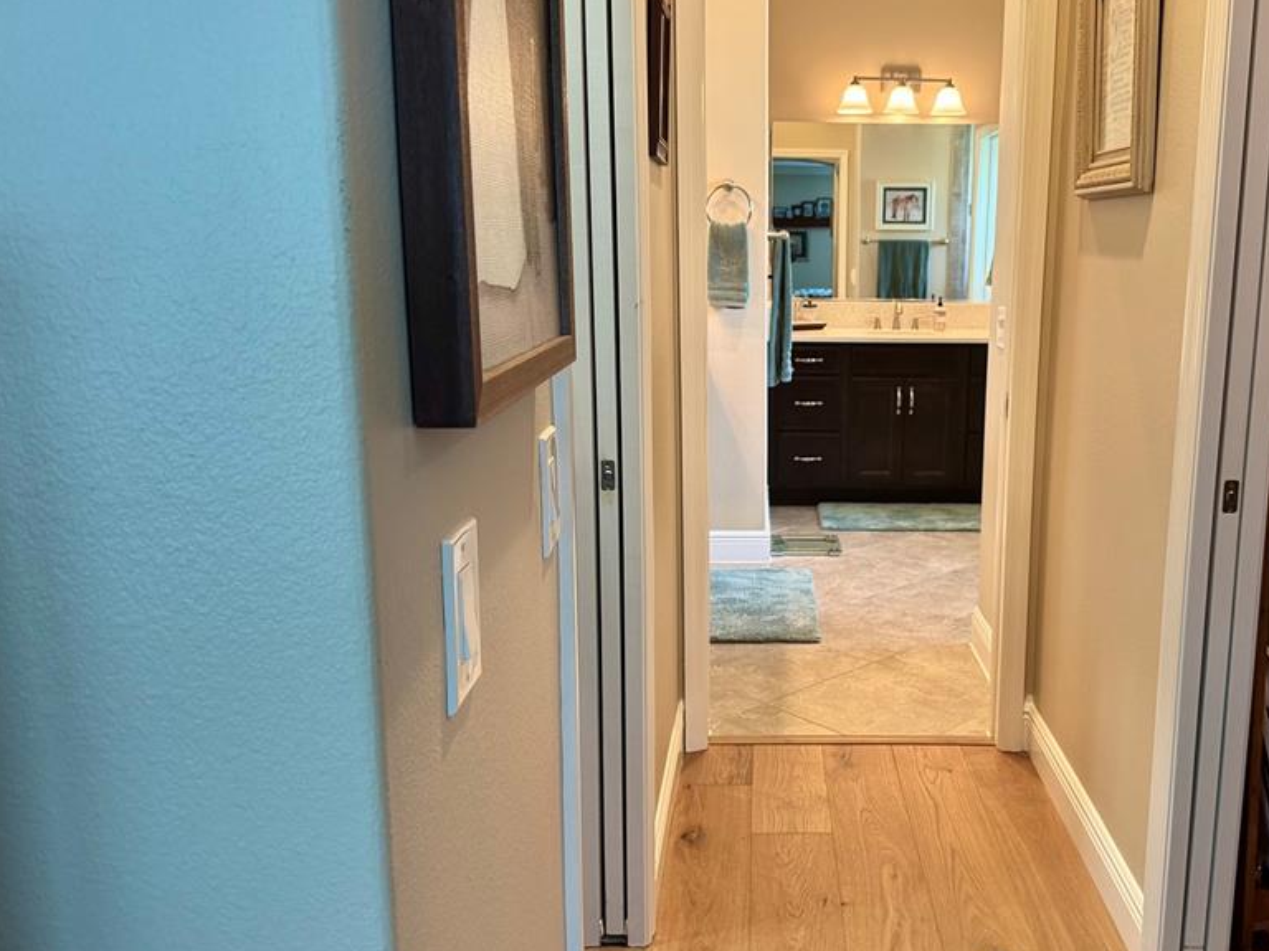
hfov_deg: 56.2
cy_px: 467
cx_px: 787
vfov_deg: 44.2
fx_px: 1173
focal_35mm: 32
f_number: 1.78
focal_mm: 6.76
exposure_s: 1/60
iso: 200
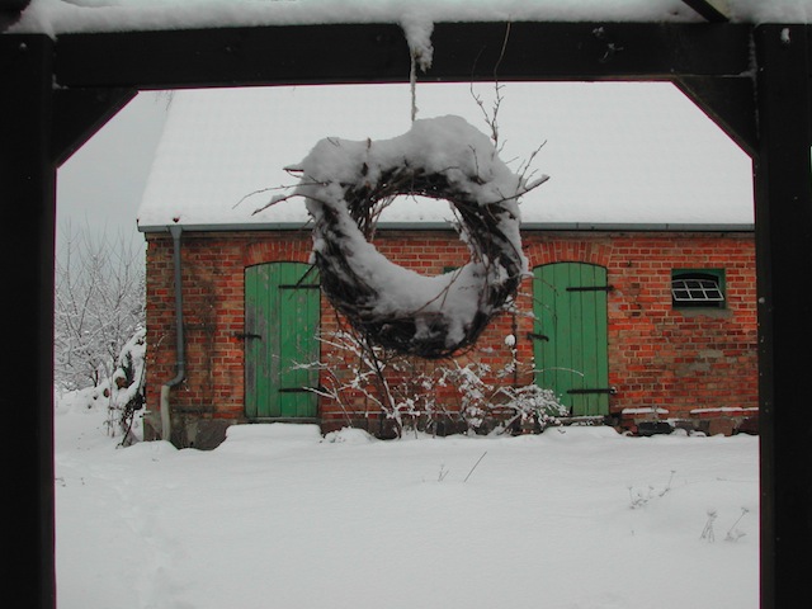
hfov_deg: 49.0
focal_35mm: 38
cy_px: 304
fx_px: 891
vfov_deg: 37.7
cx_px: 406
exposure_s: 1/417
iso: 100
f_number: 7.6
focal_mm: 8
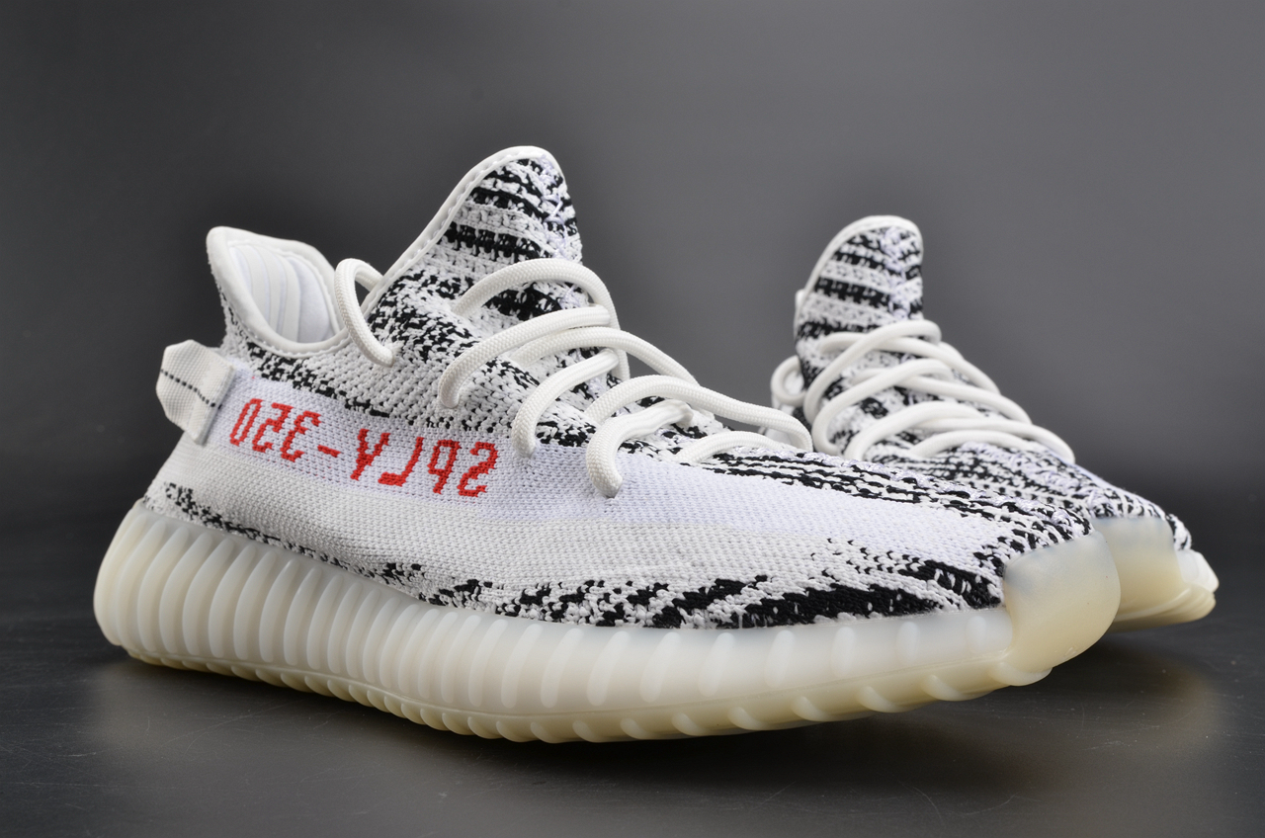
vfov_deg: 28.8
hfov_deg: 42.4
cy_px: 419
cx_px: 632
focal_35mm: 46
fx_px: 1631
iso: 125
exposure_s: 1/100
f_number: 13
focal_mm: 31
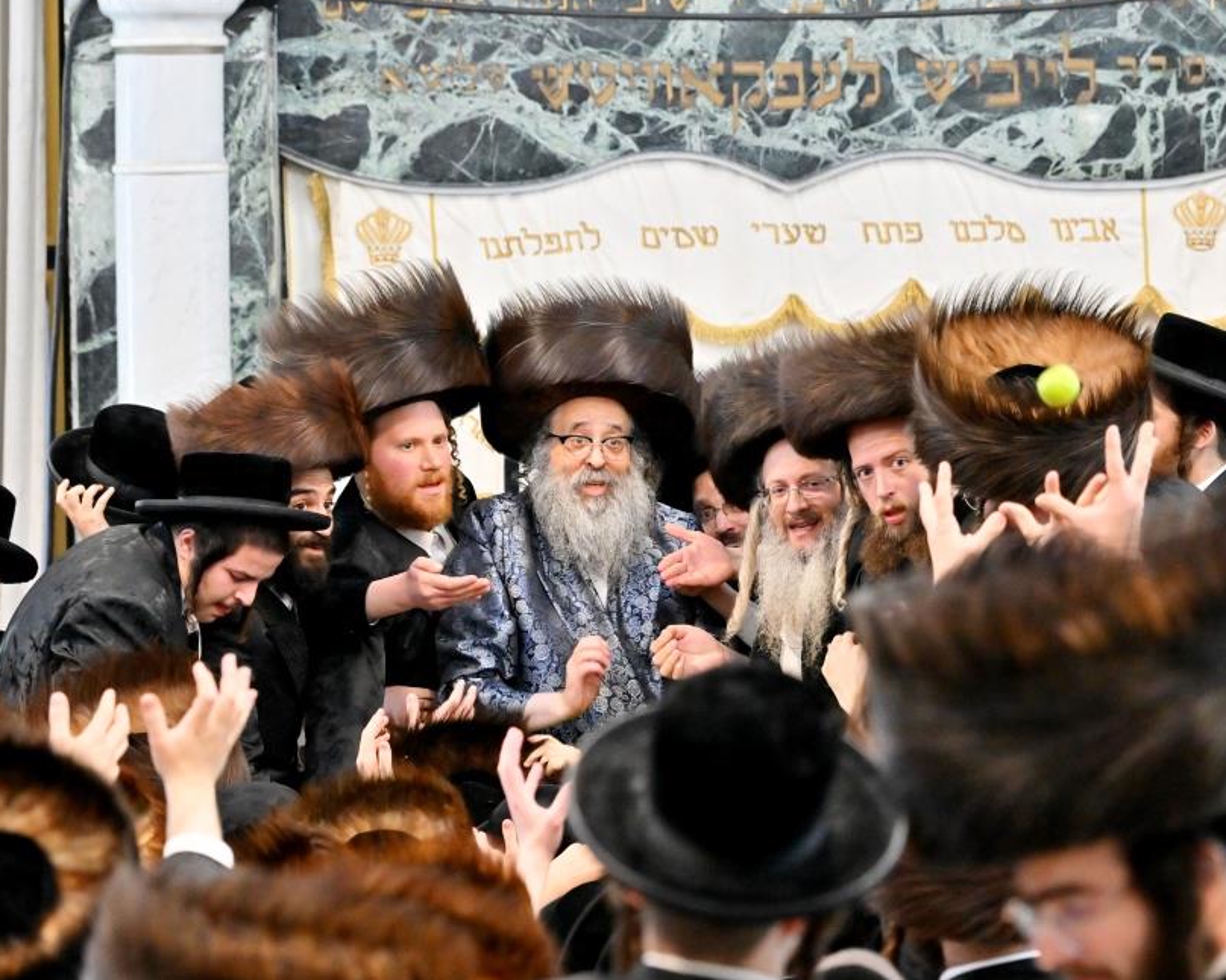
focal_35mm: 214
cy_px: 482
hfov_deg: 9.0
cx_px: 646
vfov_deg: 7.2
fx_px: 7763
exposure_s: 1/320
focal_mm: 120
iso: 1600
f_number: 4
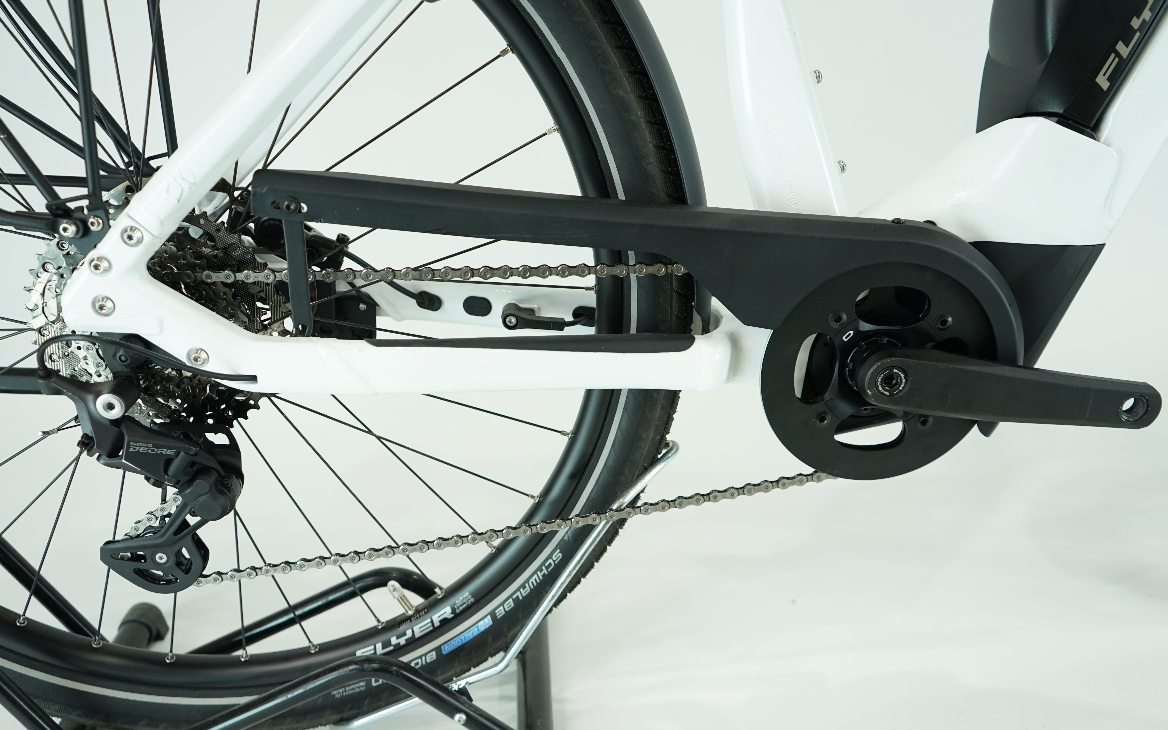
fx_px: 955
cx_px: 589
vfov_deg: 41.8
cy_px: 393
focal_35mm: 30
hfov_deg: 62.9
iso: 800
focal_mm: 29
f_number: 4
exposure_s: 1/200
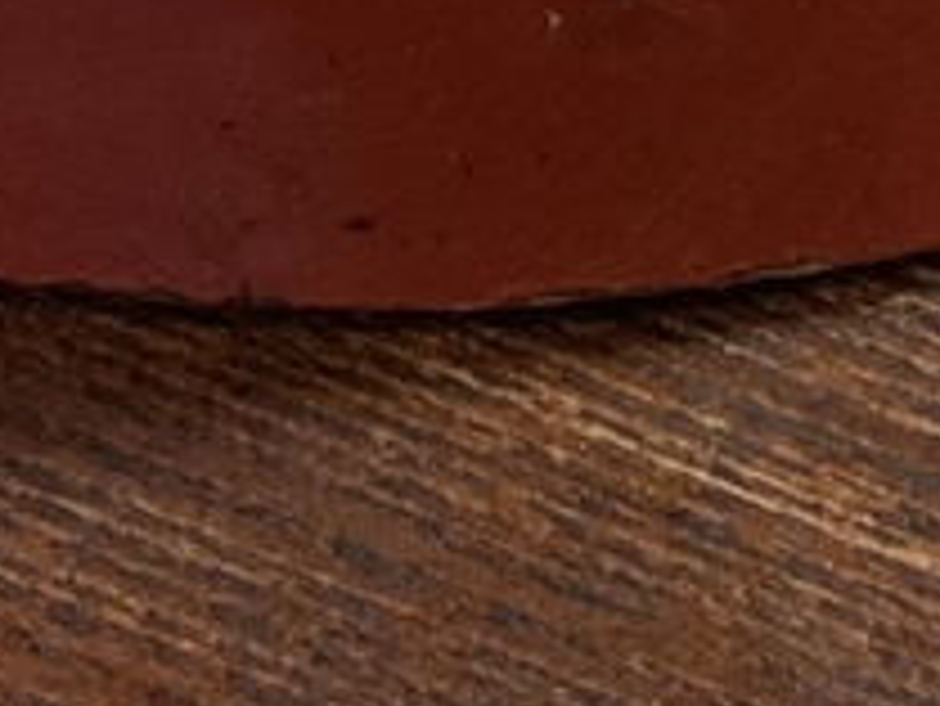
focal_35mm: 149
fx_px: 4048
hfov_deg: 13.2
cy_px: -1241
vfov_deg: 8.6
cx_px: 652
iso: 400
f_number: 1.8
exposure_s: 1/30
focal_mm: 4.25
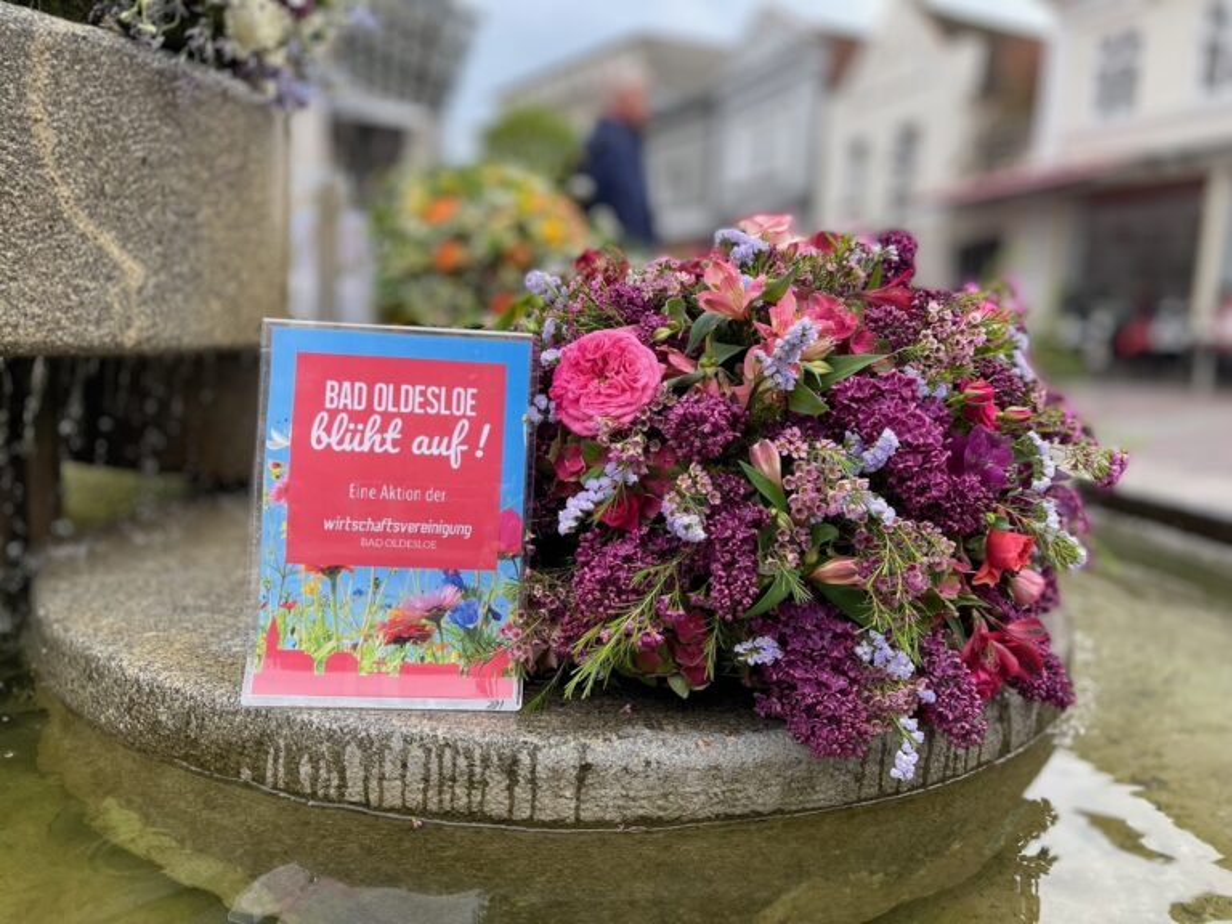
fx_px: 925
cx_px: 616
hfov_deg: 67.3
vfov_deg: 53.1
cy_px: 462
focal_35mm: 26
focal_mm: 5.1
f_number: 1.6
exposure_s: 1/1011
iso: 50
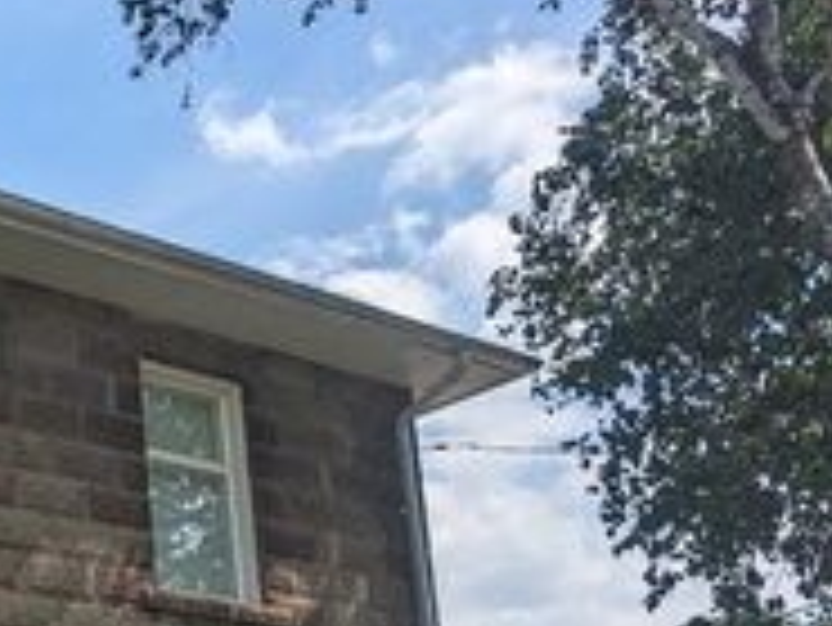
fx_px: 1563
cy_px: 712
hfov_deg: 25.2
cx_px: -288
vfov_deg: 21.3
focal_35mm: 65
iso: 41
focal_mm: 6.81
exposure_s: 1/2695
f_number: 1.85
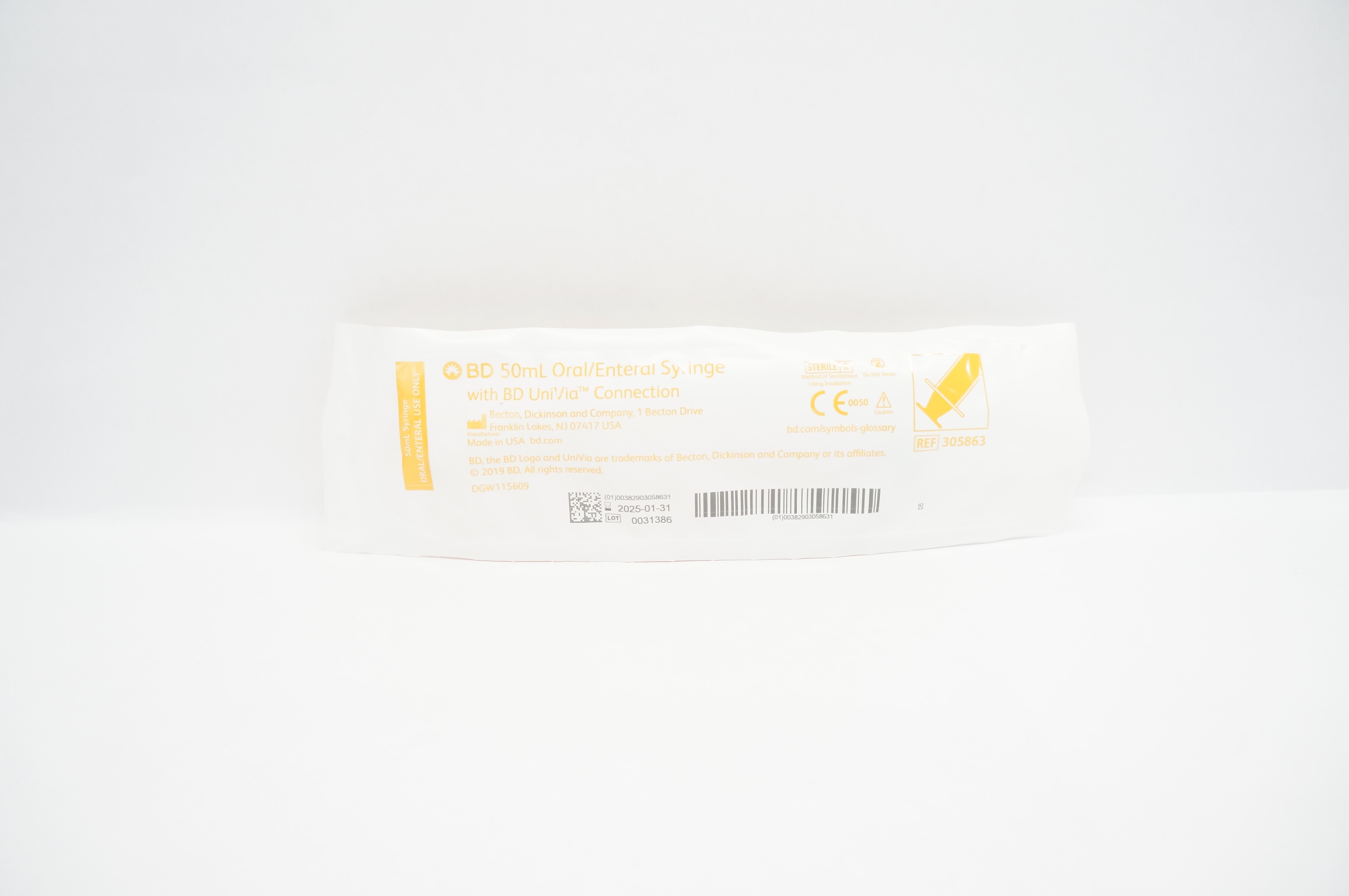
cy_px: 448
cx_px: 674
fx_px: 1011
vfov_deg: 47.8
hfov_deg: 67.4
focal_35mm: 27
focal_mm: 18
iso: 800
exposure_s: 1/80
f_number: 5.6
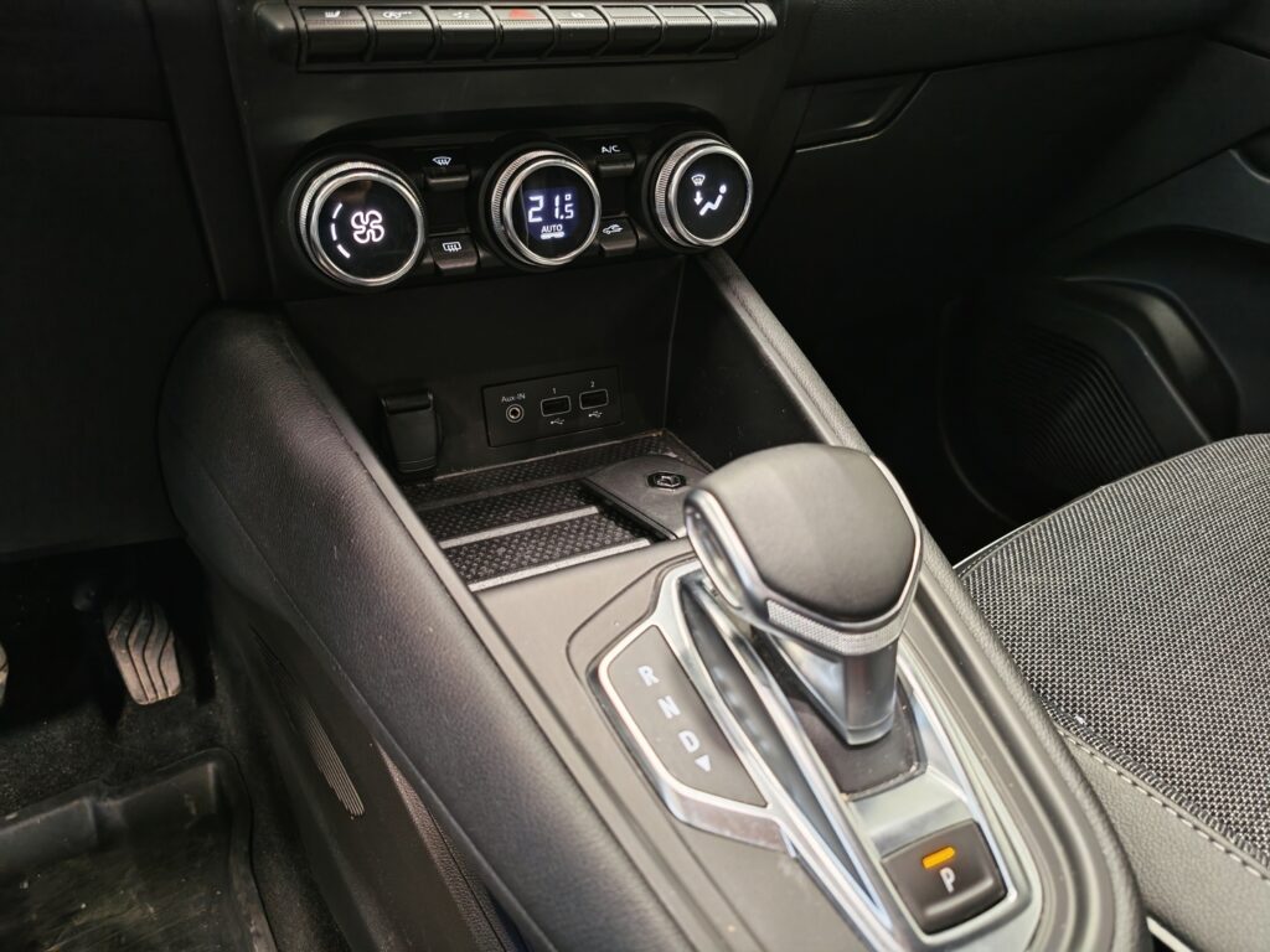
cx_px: 635
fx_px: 844
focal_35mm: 23
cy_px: 476
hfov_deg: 73.9
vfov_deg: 58.9
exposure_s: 1/33
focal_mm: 5.4
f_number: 1.6
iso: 400
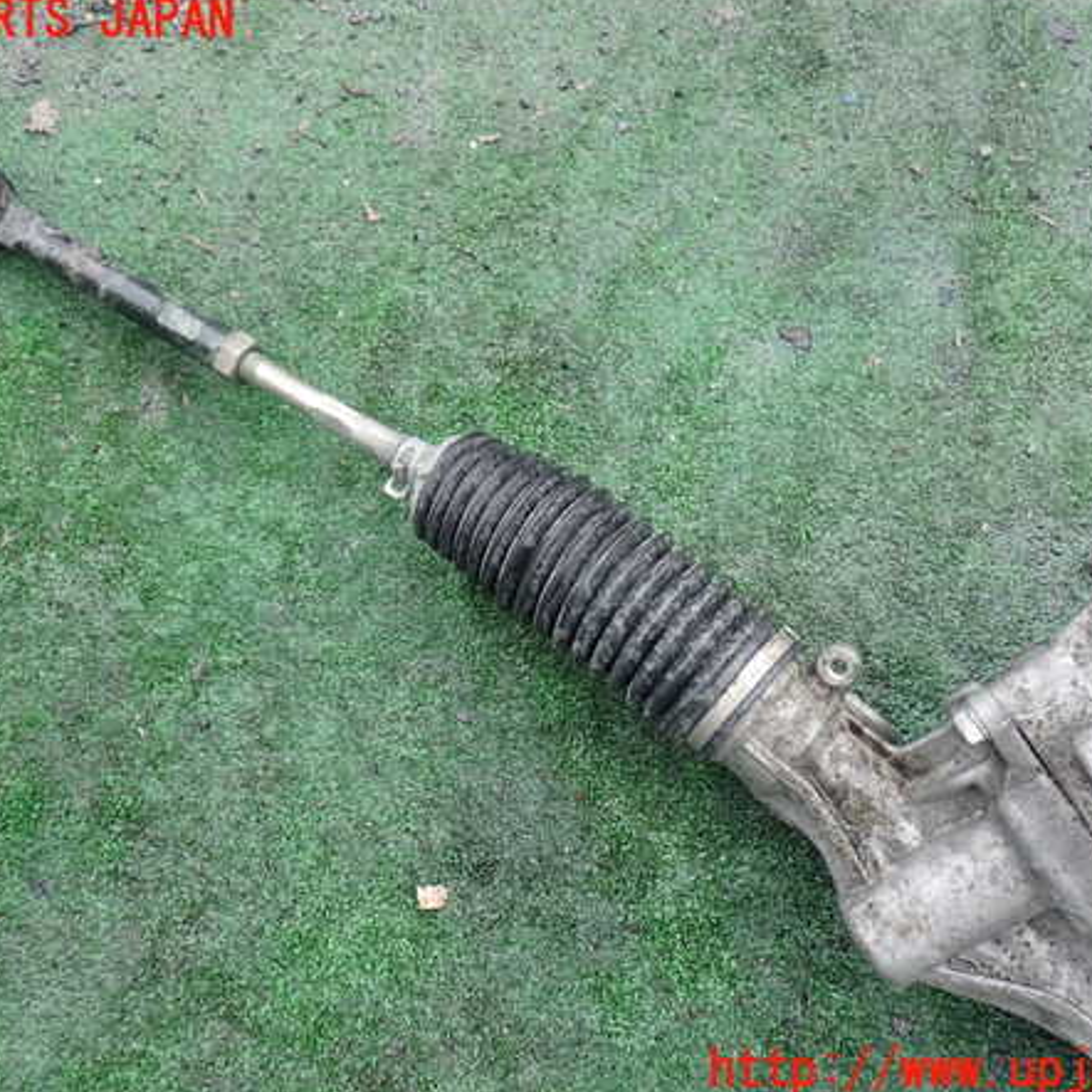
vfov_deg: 46.0
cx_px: 526
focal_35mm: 36
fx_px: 1285
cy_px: 546
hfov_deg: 46.0
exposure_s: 1/100
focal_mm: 5.4
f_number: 2.3
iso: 100
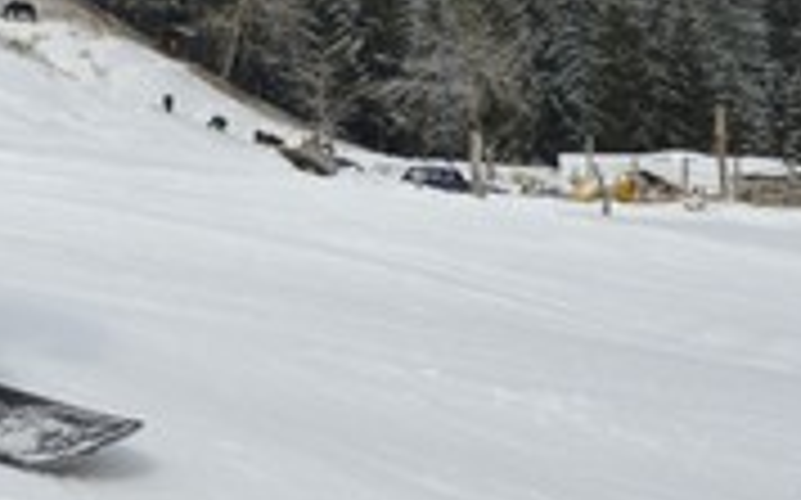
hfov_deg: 19.1
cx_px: 0
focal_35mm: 106
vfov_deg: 12.1
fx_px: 2313
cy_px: -81
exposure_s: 1/500
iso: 400
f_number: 14
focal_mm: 44
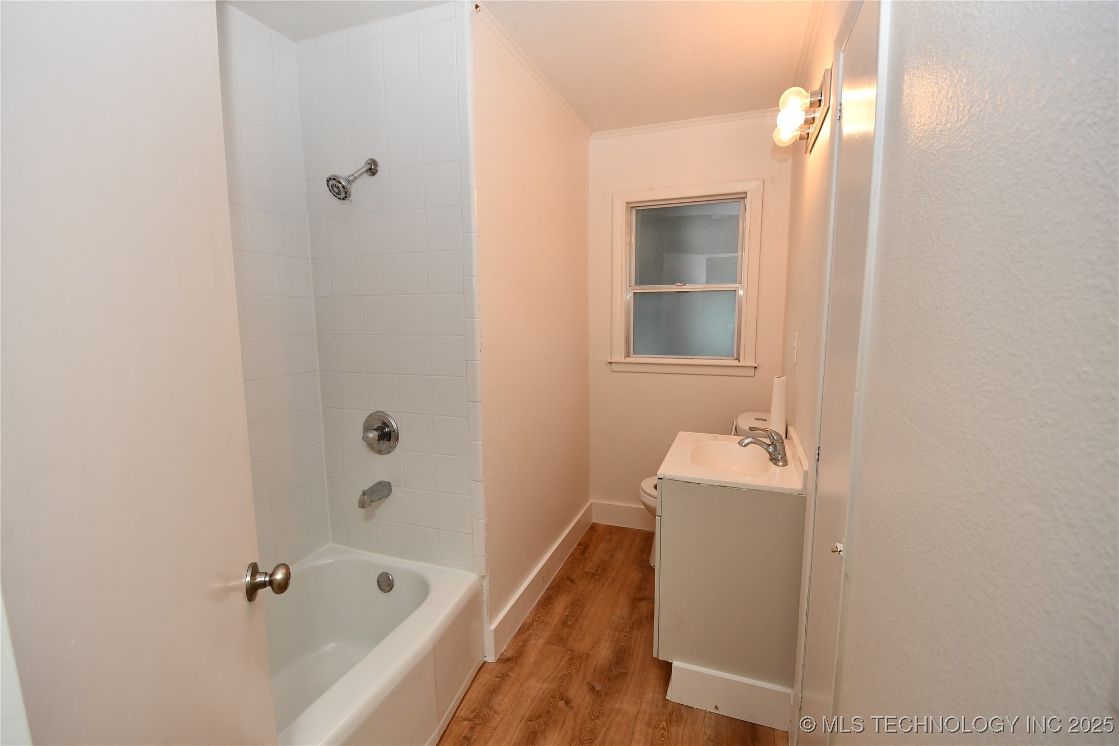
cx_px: 560
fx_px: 466
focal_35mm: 15
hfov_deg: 100.4
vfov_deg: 77.3
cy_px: 373
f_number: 4
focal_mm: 10
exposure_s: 1/60
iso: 640
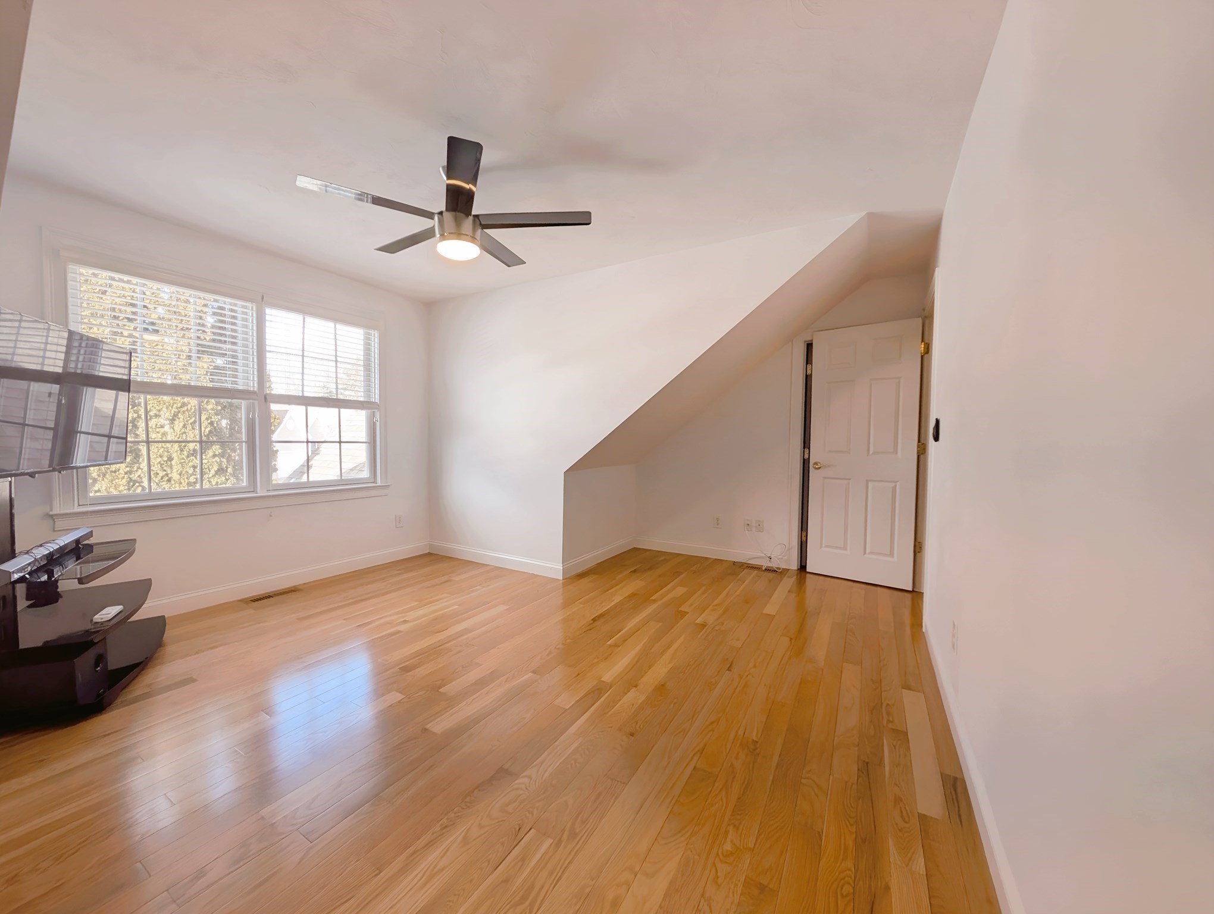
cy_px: 457
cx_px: 607
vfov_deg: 94.6
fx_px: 421
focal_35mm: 12
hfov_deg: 110.5
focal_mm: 2.02
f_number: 1.7
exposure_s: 1/167
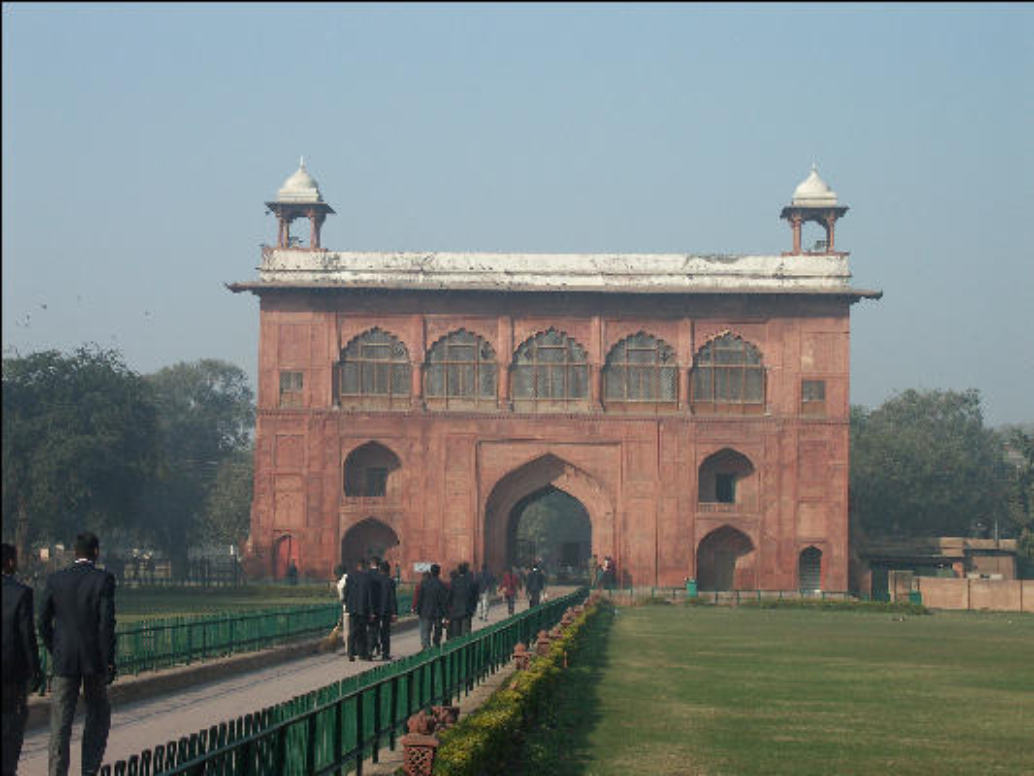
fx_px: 1942
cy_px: 388
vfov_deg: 22.6
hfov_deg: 29.8
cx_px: 517
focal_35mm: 65
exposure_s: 1/400
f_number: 7.1
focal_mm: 16.18
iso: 100
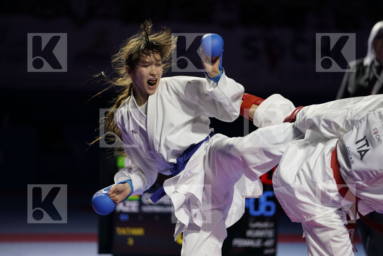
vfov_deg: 8.2
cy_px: 128
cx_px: 192
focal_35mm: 167
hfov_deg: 12.3
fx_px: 1777
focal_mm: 167
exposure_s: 1/1000
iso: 1250
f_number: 2.8
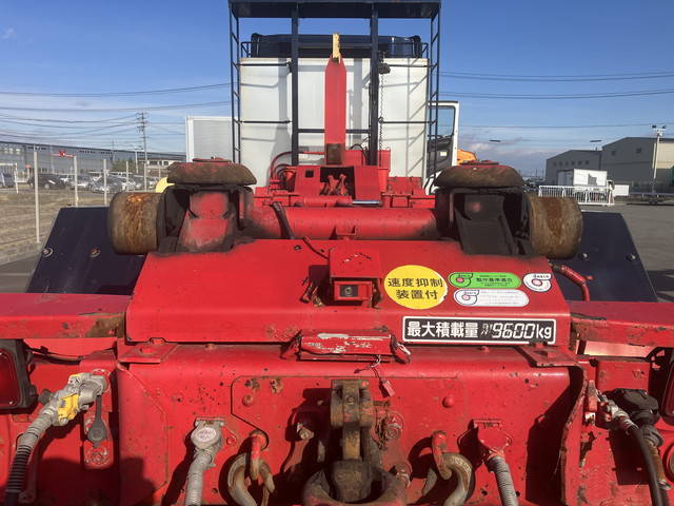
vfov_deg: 49.7
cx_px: 337
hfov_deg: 63.4
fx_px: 545
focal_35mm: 28
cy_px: 253
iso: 32
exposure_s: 1/2315
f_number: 1.8
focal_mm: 3.99
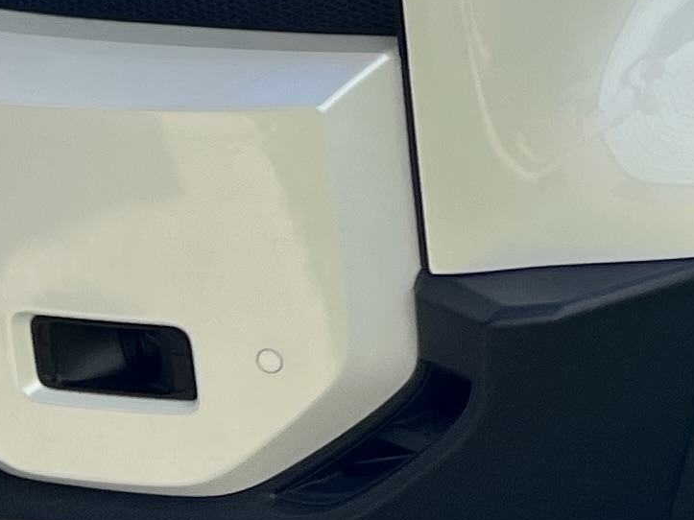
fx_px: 2907
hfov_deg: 12.4
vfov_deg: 9.9
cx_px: 1268
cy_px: -266
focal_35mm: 145
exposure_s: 1/2841
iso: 50
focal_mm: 5.7
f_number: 1.5
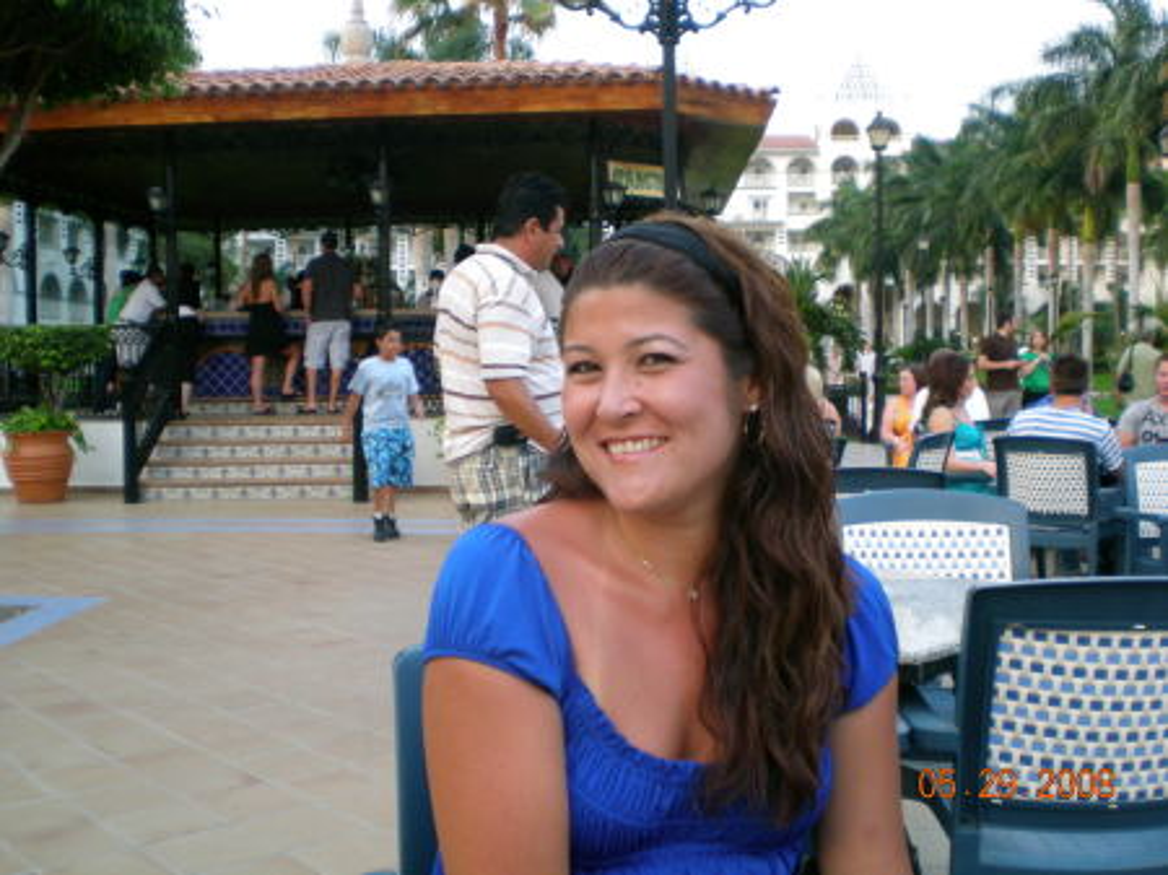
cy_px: 438
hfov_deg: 49.0
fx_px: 1281
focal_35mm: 38
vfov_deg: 37.7
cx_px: 584
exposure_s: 1/60.2
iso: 189
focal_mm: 6.3
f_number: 3.1
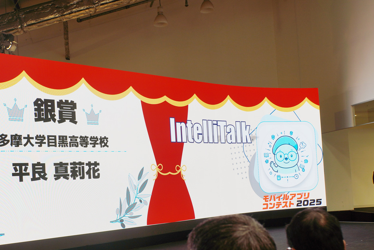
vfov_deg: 27.9
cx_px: 144
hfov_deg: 40.7
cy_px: 150
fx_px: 501
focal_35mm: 48
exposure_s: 1/50
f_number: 5.6
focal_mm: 24.8
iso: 100
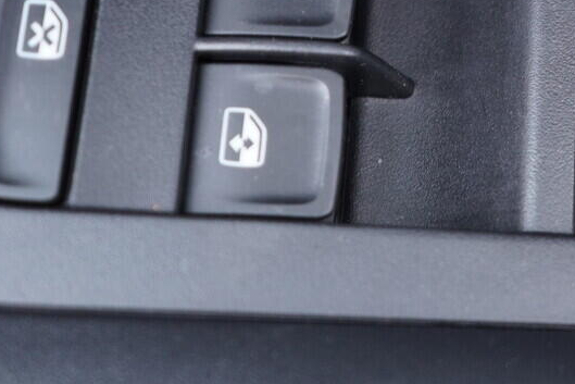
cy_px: -59
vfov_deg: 13.6
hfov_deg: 20.0
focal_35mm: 98
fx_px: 1566
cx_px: 615
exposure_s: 1/40
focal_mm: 24
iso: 500
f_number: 2.8
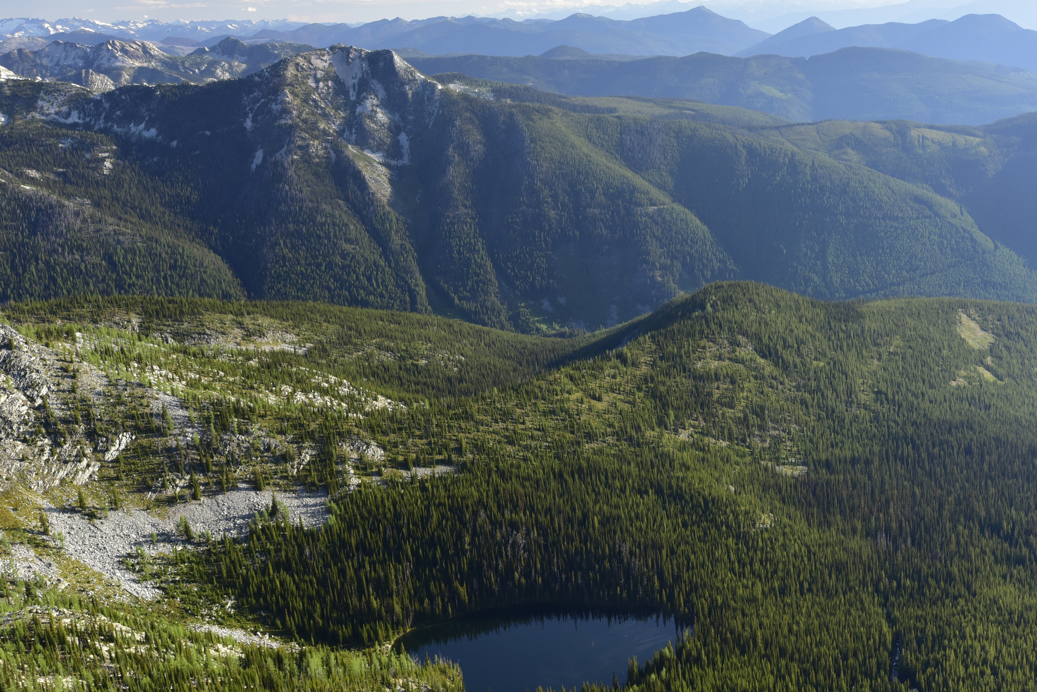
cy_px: 387
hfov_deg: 43.3
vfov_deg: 29.9
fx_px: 1297
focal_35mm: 45
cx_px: 640
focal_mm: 35
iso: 640
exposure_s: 1/125
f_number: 9
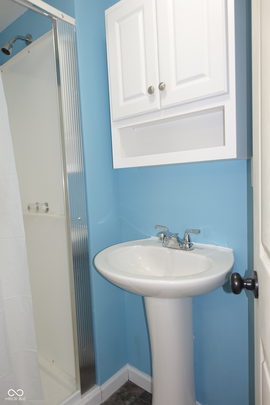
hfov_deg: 53.1
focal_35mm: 24
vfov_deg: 73.7
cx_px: 135
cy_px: 202
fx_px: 270
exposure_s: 1/30
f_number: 2
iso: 125
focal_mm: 8.8
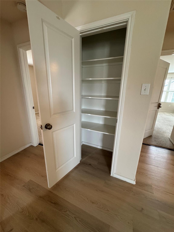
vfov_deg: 102.1
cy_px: 116
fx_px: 94
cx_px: 87
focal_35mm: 14
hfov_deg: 85.7
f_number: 2.2
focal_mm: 2.22
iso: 320
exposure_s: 1/60
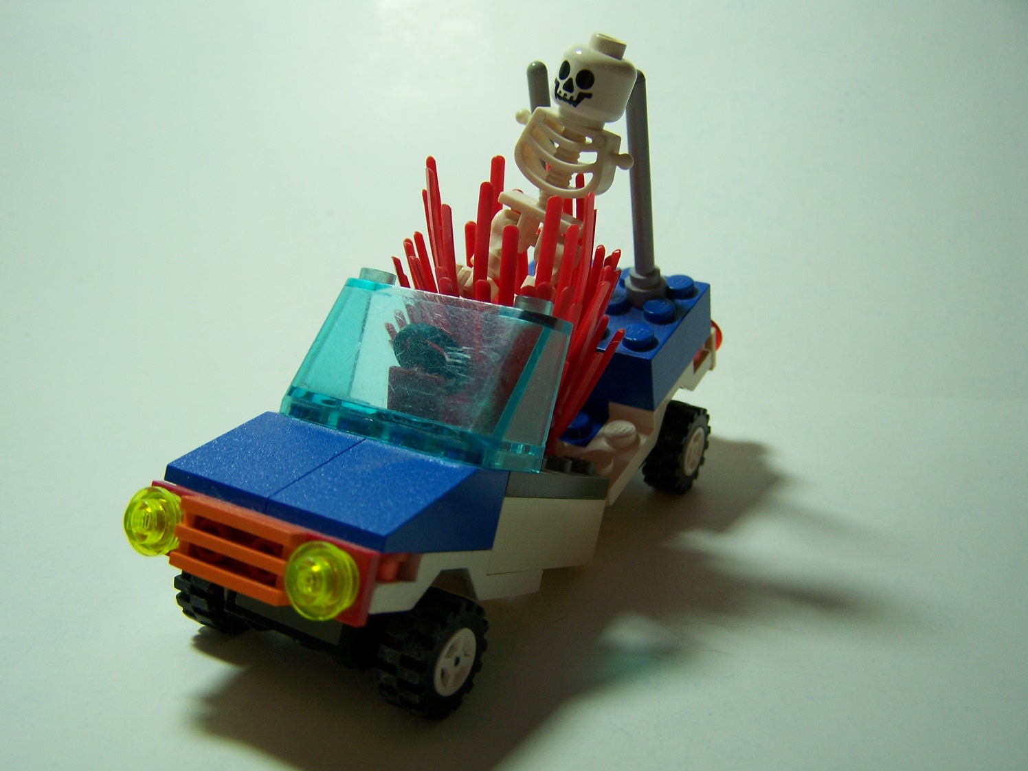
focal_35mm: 38
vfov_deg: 37.7
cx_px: 514
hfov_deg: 49.0
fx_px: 1128
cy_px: 386
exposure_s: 1/80
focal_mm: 6.3
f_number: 2.8
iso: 80
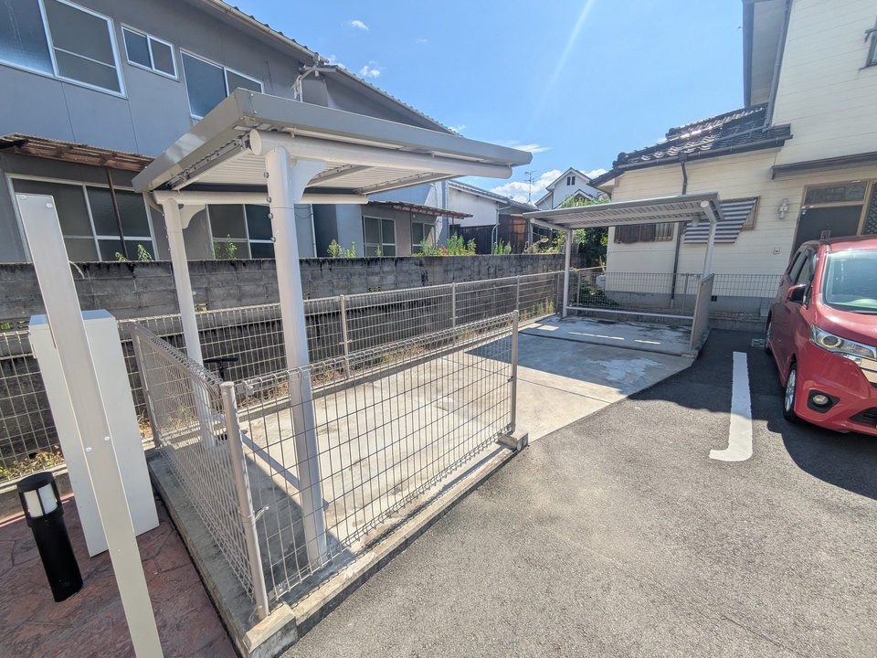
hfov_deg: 102.1
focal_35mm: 14
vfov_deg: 85.7
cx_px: 438
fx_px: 355
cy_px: 329
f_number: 2.2
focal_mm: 1.83
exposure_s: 1/1923
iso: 50
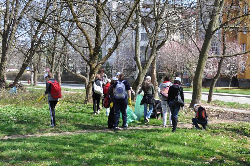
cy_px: 83
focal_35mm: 57
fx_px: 395
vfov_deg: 23.7
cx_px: 125
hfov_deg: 35.1
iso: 200
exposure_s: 1/125
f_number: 10
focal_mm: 38
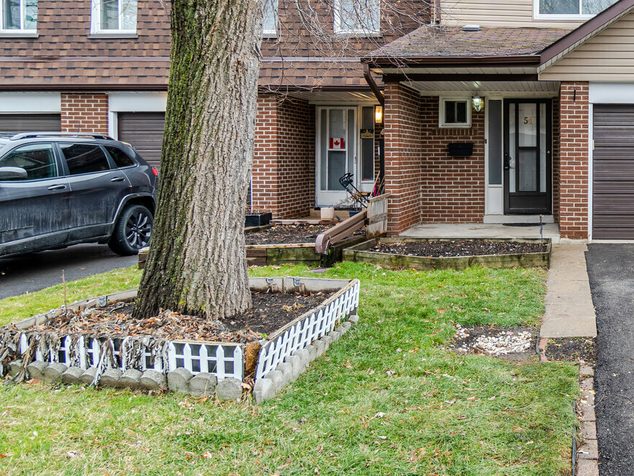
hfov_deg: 50.3
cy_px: 162
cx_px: 573
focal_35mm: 32
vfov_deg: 43.6
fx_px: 586
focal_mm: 10
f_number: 5.6
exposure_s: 1/30
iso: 50
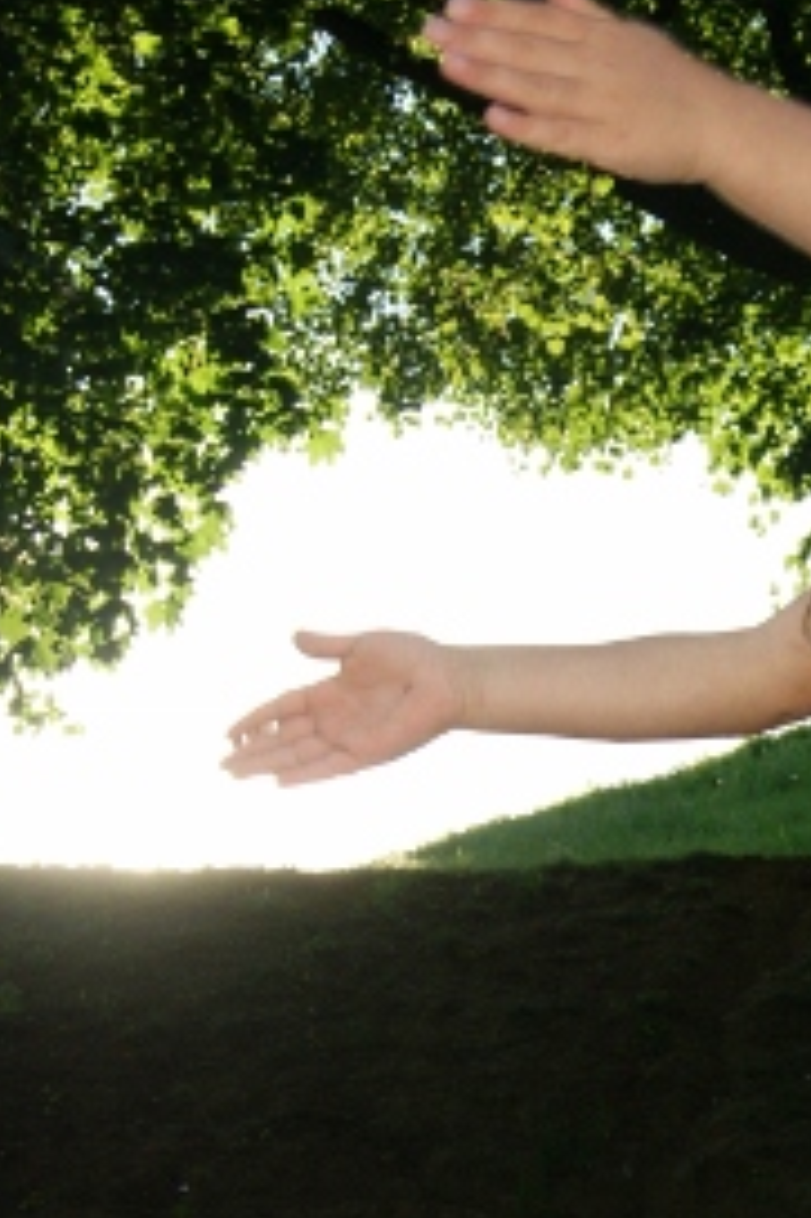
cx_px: 815
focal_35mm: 106
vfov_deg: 19.1
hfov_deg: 12.7
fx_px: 3586
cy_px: 1003
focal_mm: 30
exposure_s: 1/160
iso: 100
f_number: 8
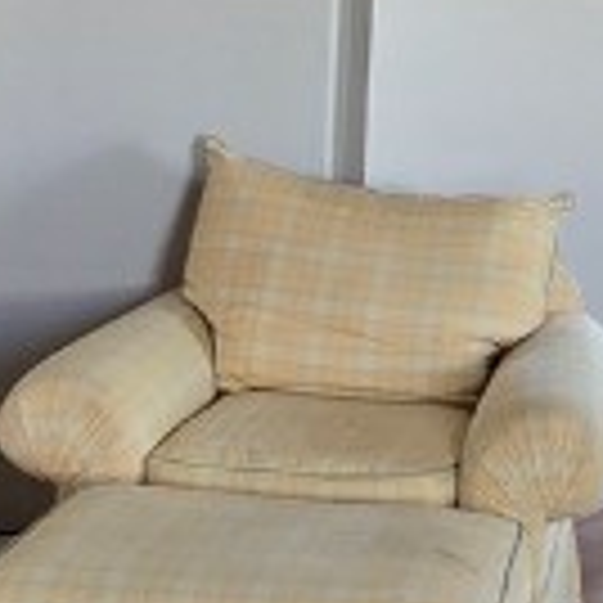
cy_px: 158
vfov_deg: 19.6
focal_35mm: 88
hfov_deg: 19.2
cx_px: 585
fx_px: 1734
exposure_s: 1/60
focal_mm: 2.2
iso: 125
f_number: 2.2
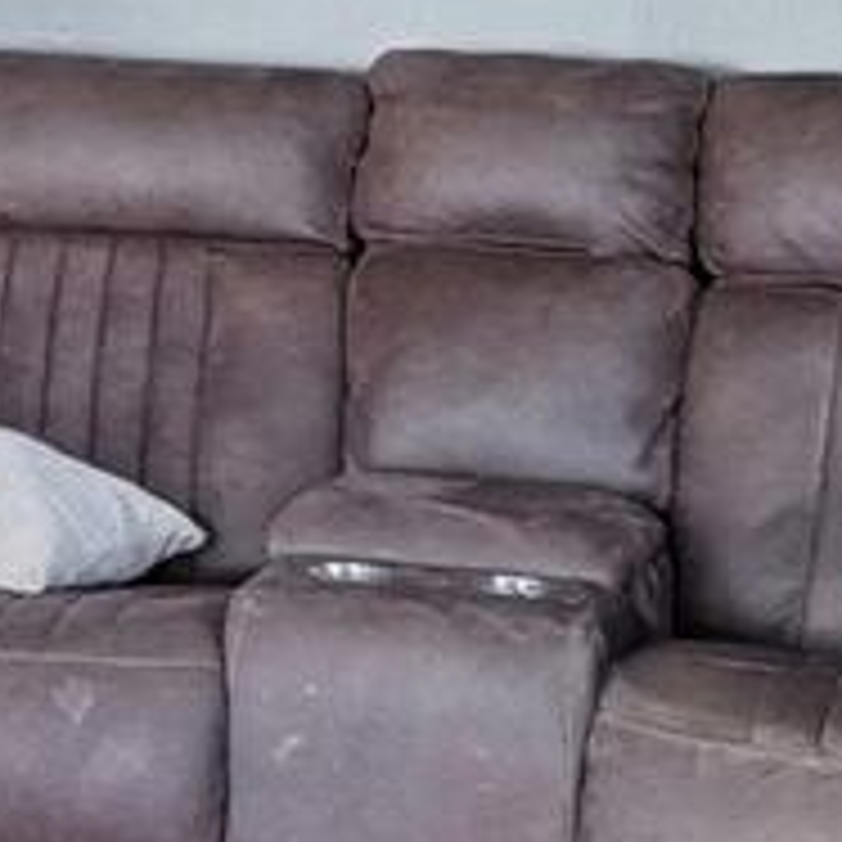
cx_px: -1792
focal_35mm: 136
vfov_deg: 12.6
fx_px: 3743
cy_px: -117
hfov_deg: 9.6
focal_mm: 10
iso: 100
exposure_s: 1/160
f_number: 4.5
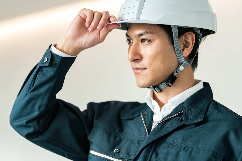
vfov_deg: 13.0
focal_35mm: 105
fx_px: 706
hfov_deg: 19.5
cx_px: 121
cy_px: 80
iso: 400
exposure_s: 1/200
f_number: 2.2
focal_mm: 105
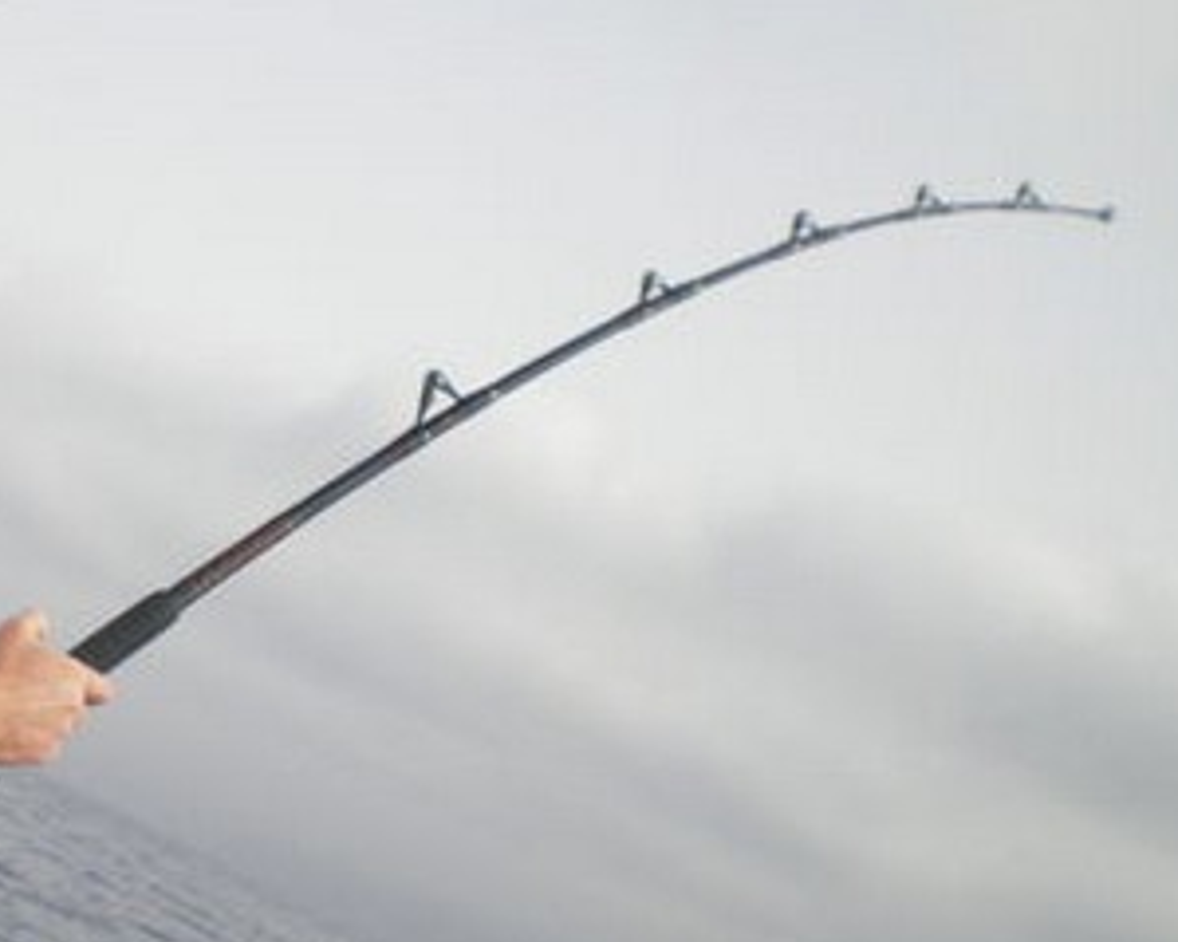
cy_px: 445
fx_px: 2579
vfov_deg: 20.7
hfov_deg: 24.8
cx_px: 83
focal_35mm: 74
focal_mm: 6.3
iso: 50
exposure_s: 1/320
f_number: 4.6
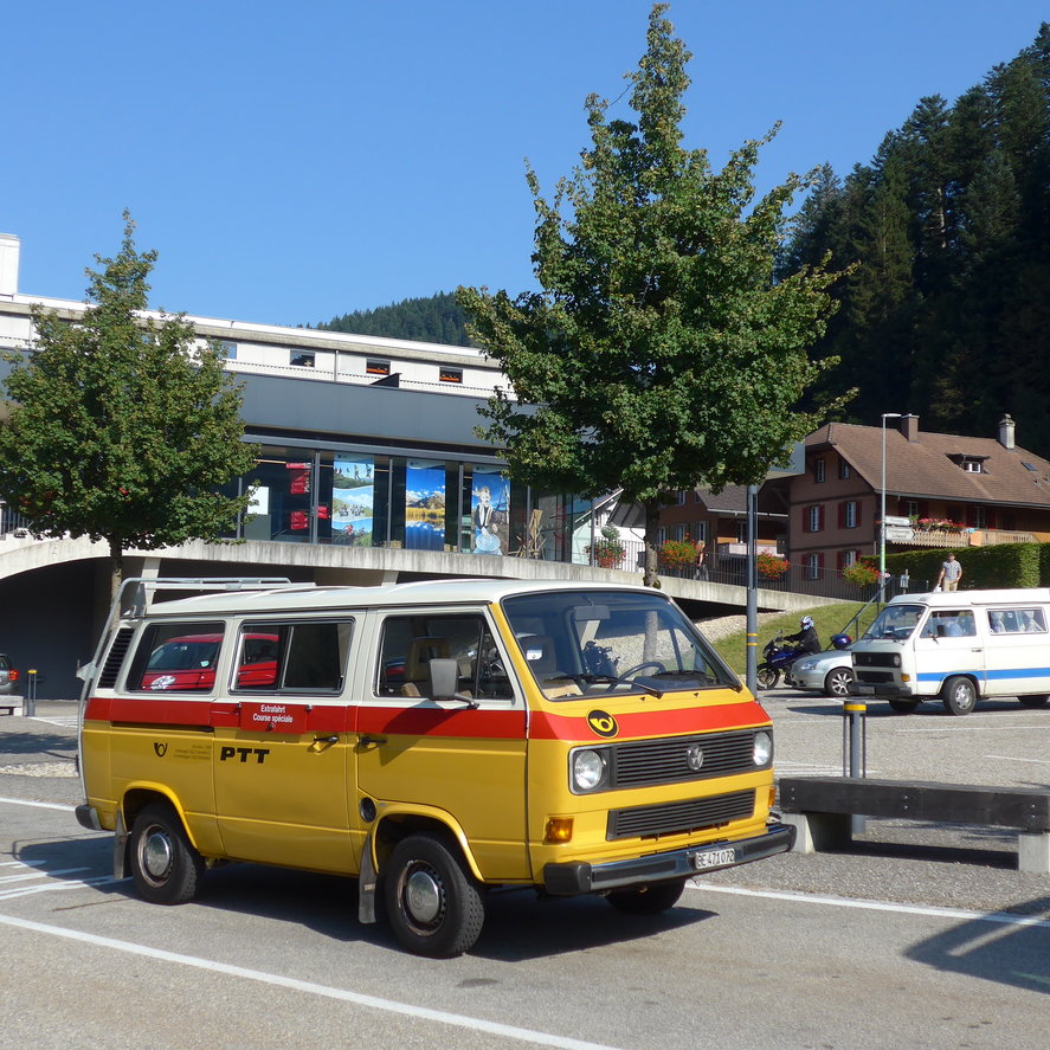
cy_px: 523
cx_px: 464
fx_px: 1682
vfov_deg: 34.7
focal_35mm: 49
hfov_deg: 34.6
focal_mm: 8.4
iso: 80
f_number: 2.8
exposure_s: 1/1600
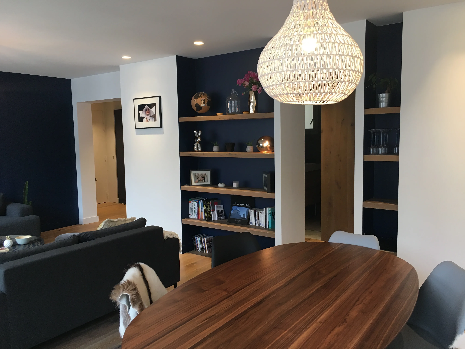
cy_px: 174
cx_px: 232
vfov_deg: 48.2
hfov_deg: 61.7
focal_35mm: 29
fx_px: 390
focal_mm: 4.15
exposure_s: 1/33
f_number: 2.2
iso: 40
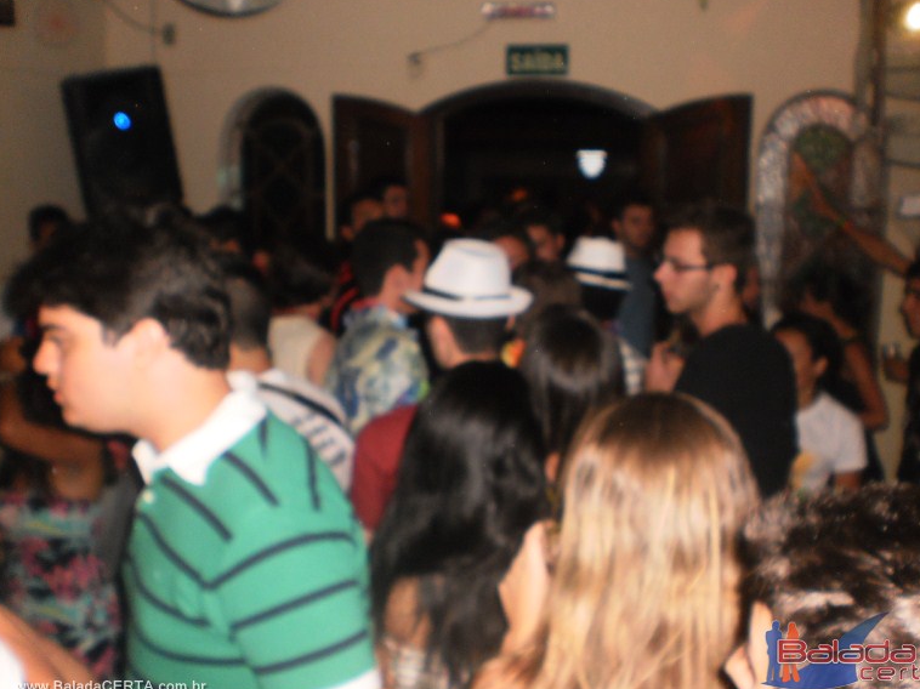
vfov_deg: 37.7
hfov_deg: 49.0
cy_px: 347
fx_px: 1010
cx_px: 476
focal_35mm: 38
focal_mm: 6.3
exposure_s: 1/30
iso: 250
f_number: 3.1
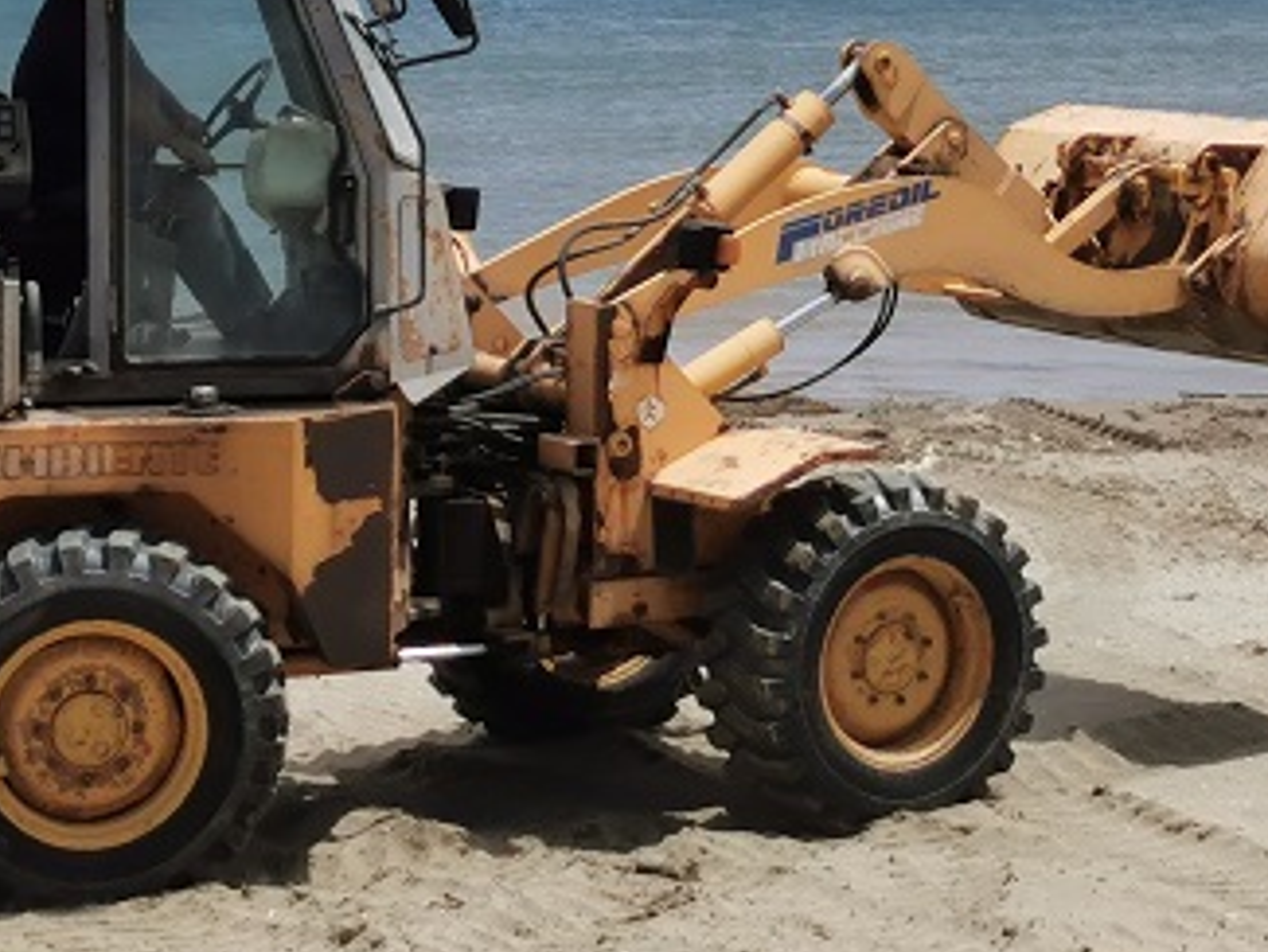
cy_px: 20
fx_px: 5497
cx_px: 1018
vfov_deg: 9.8
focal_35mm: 150
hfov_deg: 13.1
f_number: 1.6
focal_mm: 5.56
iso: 50
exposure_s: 1/6024
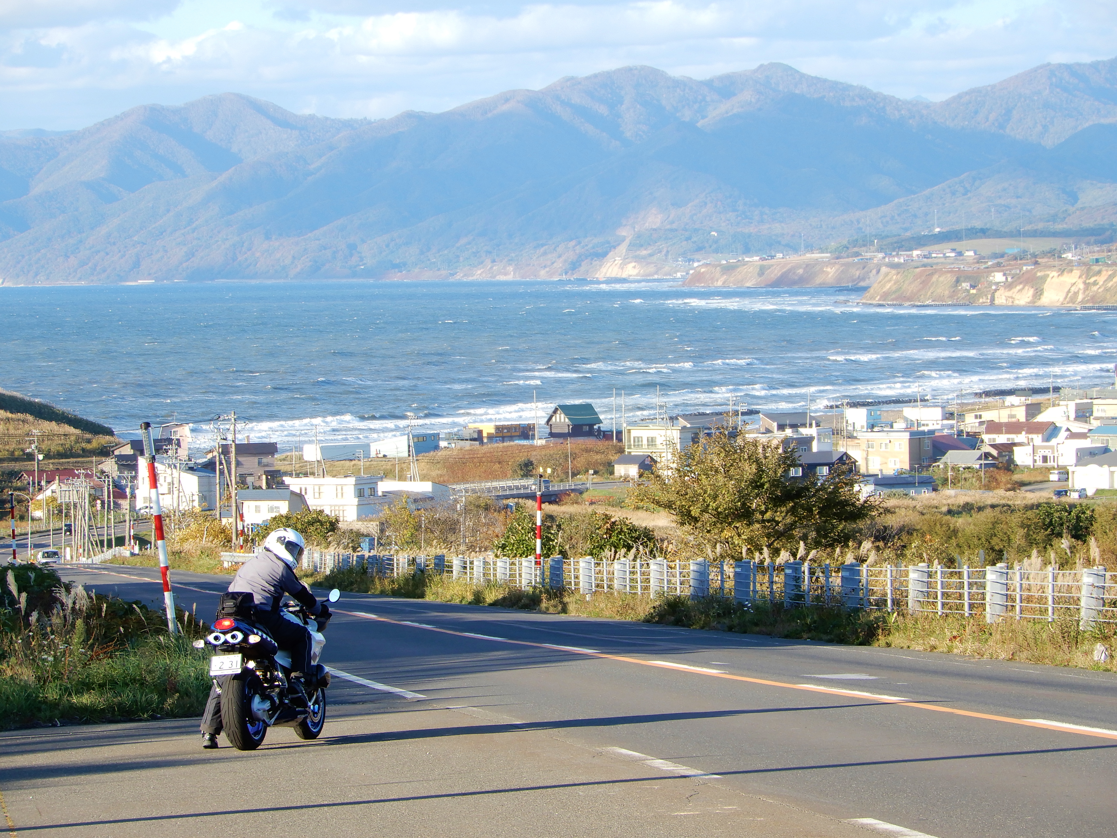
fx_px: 5324
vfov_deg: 9.0
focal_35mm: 165
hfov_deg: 12.0
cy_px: 419
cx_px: 558
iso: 80
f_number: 5.6
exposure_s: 1/160
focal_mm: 29.4
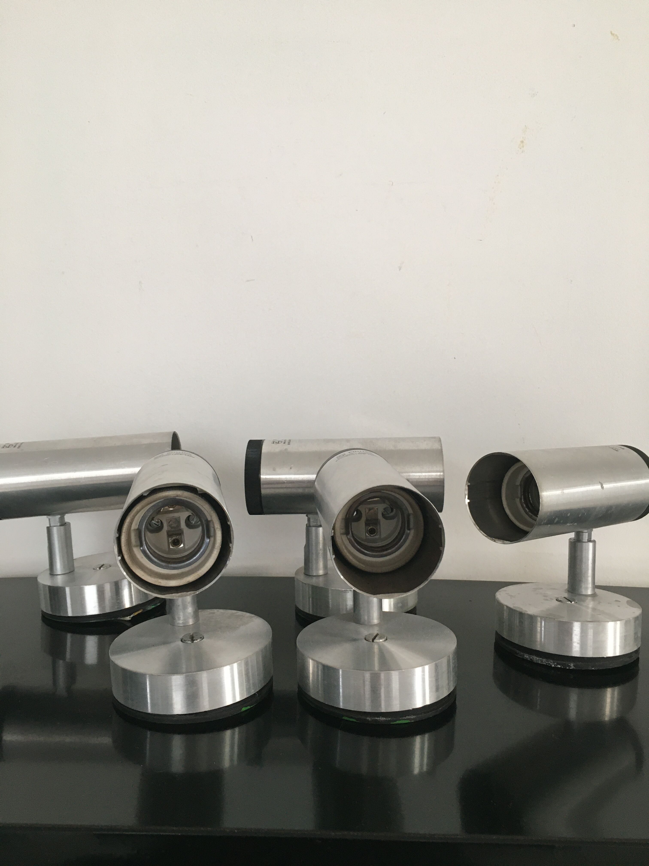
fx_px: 725
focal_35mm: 29
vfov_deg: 61.7
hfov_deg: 48.2
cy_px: 433
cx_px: 324
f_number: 2.2
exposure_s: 1/33
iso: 100
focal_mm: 4.15
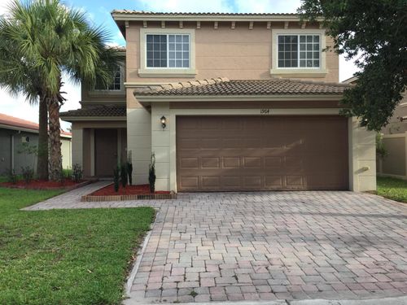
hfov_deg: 61.7
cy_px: 152
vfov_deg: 48.2
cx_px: 204
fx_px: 341
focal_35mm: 29
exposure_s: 1/449
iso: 32
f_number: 2.2
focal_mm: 4.15
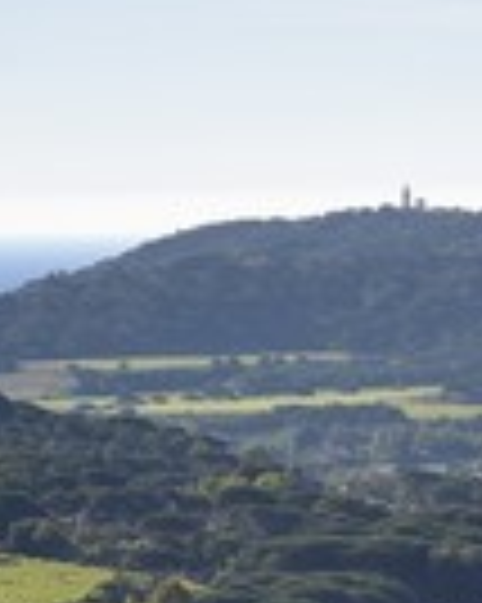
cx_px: -153
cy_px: 612
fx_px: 6409
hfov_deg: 4.3
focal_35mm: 359
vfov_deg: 5.4
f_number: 22
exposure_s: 1/250
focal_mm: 122
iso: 400
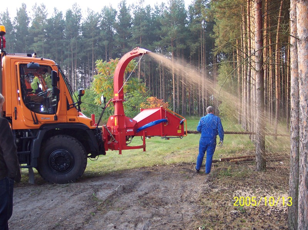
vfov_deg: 37.7
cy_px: 115
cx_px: 154
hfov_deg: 49.0
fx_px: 338
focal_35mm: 38
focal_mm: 8
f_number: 2.8
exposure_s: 1/60
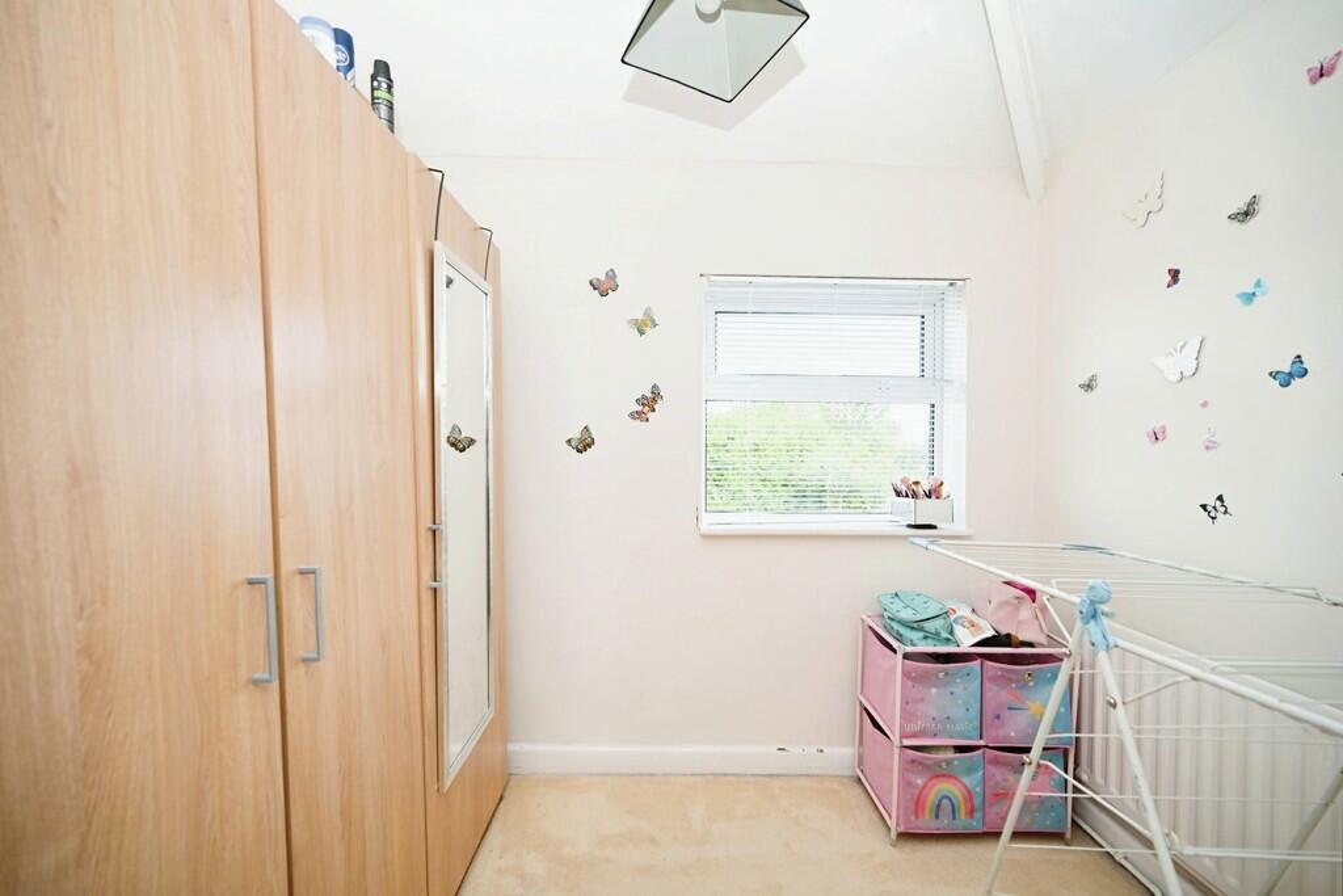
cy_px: 448
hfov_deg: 104.2
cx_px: 672
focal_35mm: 14
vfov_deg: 81.2
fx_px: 522
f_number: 4
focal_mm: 14
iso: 180
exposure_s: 1/60
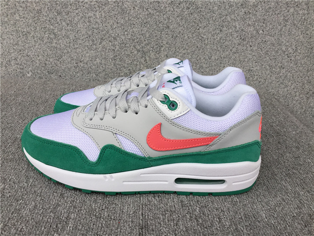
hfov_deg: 58.4
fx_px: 281
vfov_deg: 45.4
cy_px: 118
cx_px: 157
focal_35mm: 31
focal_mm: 3.3
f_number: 2.4
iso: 40
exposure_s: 1/100
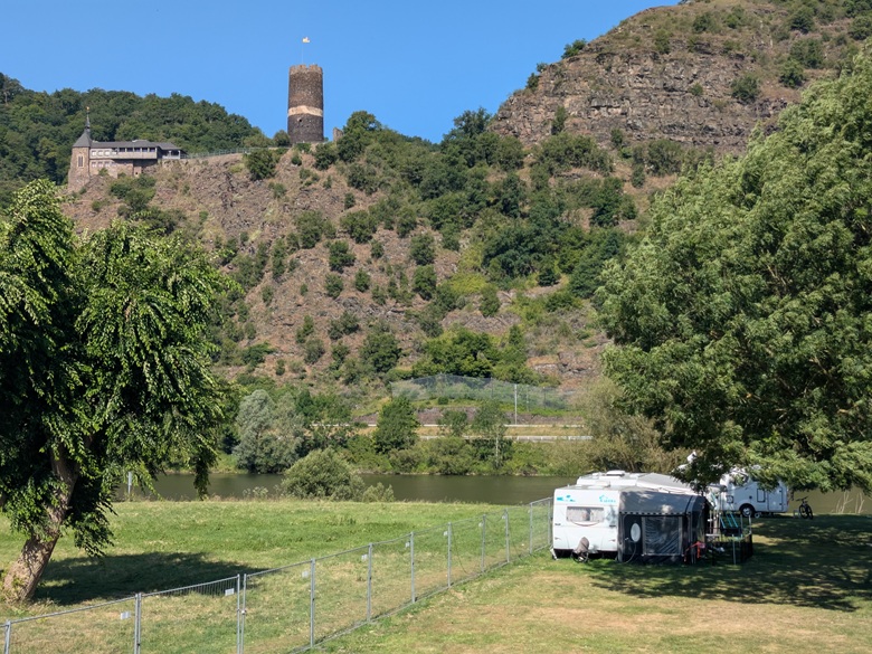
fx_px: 1285
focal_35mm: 51
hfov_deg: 37.5
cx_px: 436
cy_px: 327
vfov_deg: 28.6
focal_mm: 5.43
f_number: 1.89
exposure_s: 1/2331
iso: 50
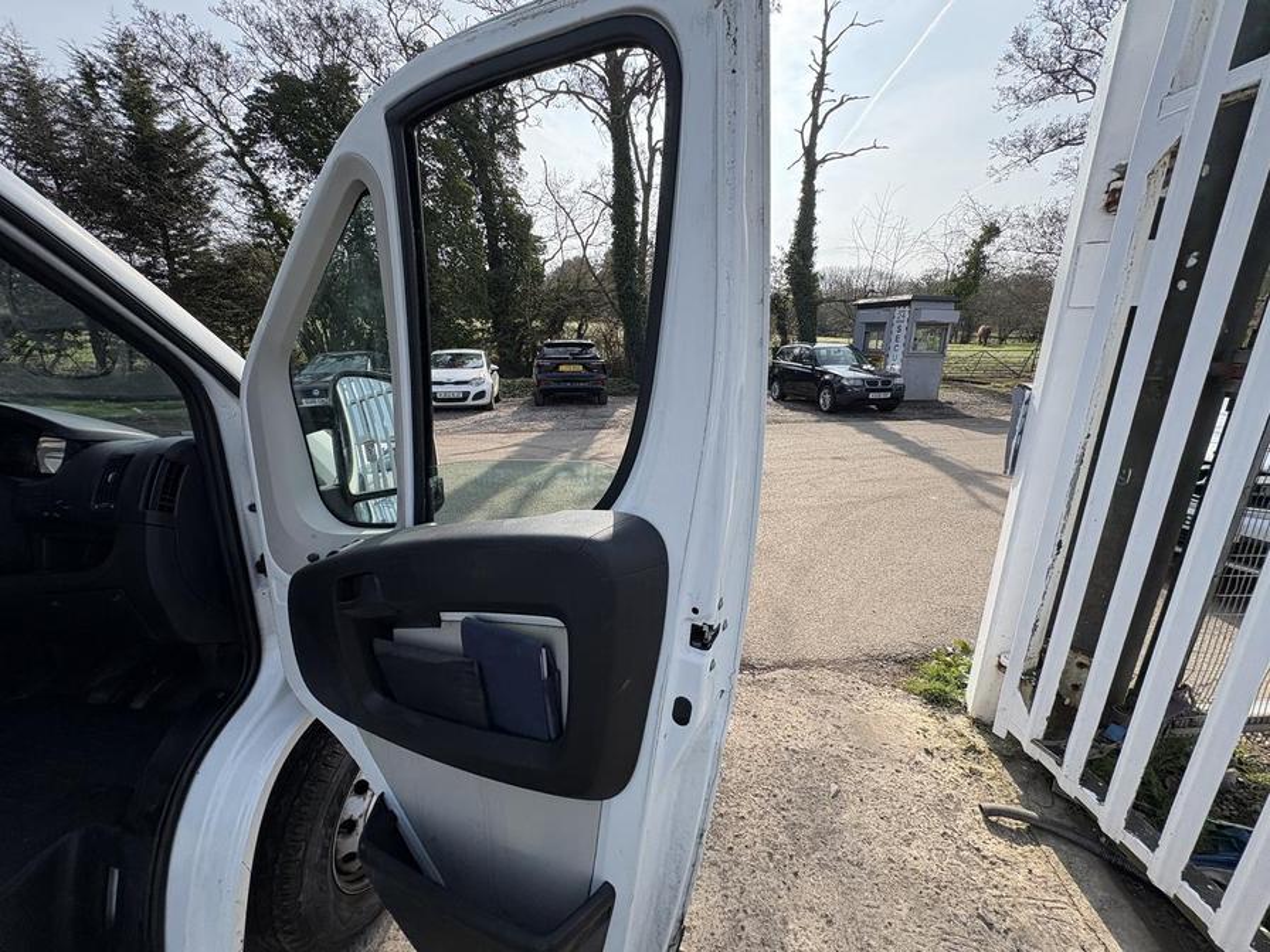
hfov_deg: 102.1
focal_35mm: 14
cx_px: 635
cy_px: 476
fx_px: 514
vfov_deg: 85.7
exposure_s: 1/849
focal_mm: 2.22
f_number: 2.2
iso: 40
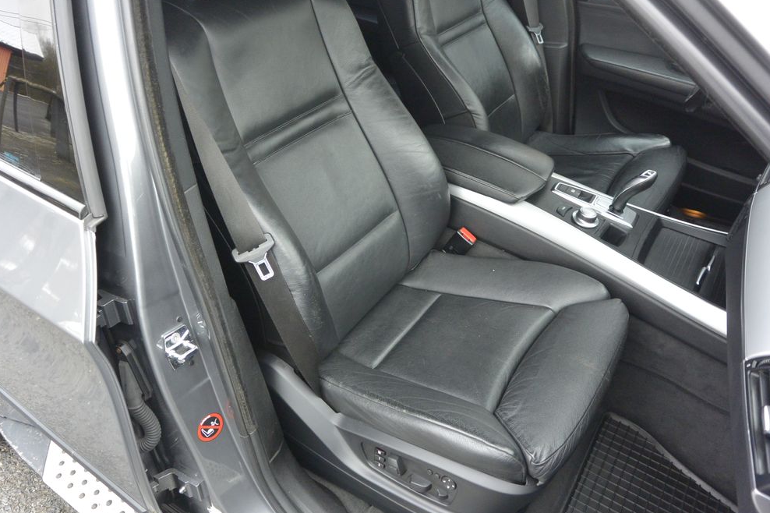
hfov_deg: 65.5
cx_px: 377
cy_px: 248
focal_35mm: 28
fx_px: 599
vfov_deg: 46.4
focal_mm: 10
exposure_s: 1/125
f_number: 3.5
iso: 320
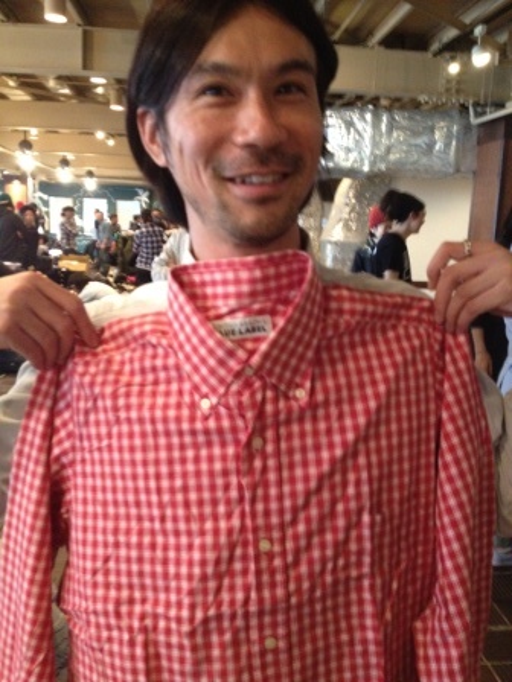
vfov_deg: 52.6
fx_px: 690
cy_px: 341
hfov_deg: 40.7
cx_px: 256
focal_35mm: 35
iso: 500
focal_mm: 4.28
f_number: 2.4
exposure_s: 1/15
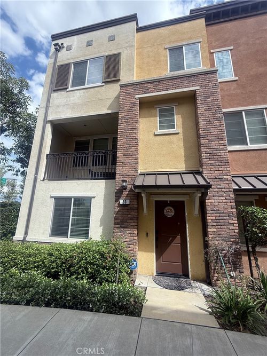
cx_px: 134
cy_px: 178
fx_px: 144
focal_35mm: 14
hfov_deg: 85.7
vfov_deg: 102.1
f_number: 2.2
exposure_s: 1/1211
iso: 50
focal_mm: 2.22
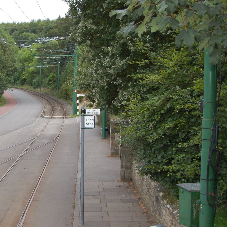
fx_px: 584
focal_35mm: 79
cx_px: 54
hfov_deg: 21.8
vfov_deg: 22.0
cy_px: 99
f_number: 4.8
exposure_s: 1/320
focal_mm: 35
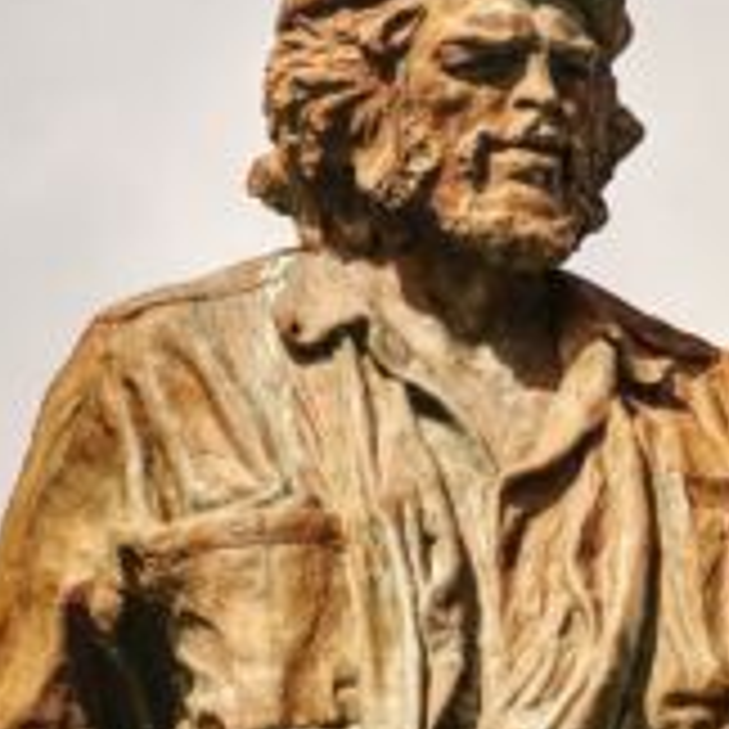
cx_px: 513
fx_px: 20800
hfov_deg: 2.0
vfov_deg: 2.0
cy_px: 428
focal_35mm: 873
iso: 200
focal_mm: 200
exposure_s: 1/640
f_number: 8
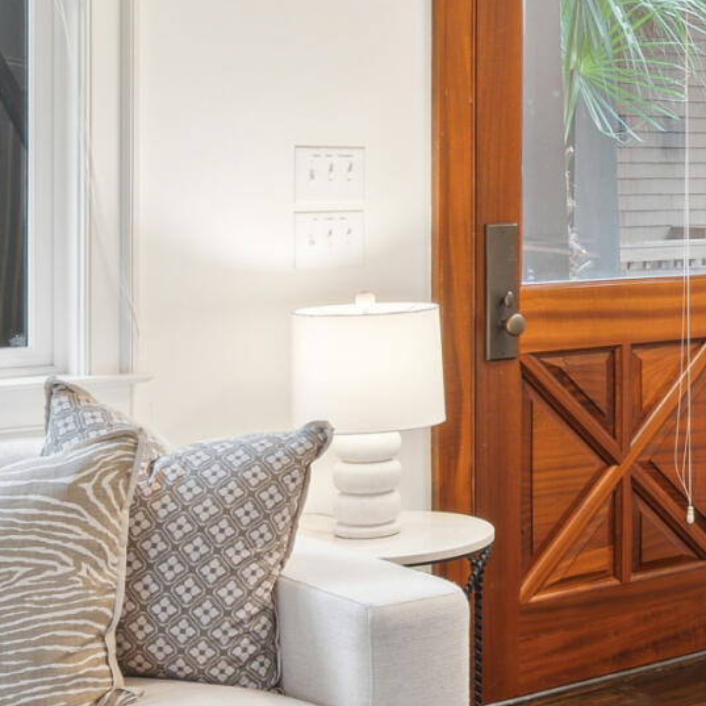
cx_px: 869
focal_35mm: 76
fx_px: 1754
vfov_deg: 22.5
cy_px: 160
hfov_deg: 21.0
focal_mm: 16
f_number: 7.1
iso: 320
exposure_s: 1/3.33
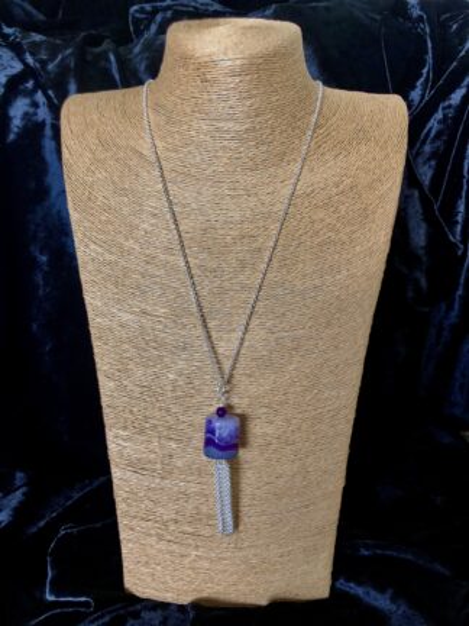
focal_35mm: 28
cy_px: 313
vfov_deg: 63.4
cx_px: 234
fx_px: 506
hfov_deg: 49.7
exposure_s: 1/30
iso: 40
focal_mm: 3.99
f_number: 1.8
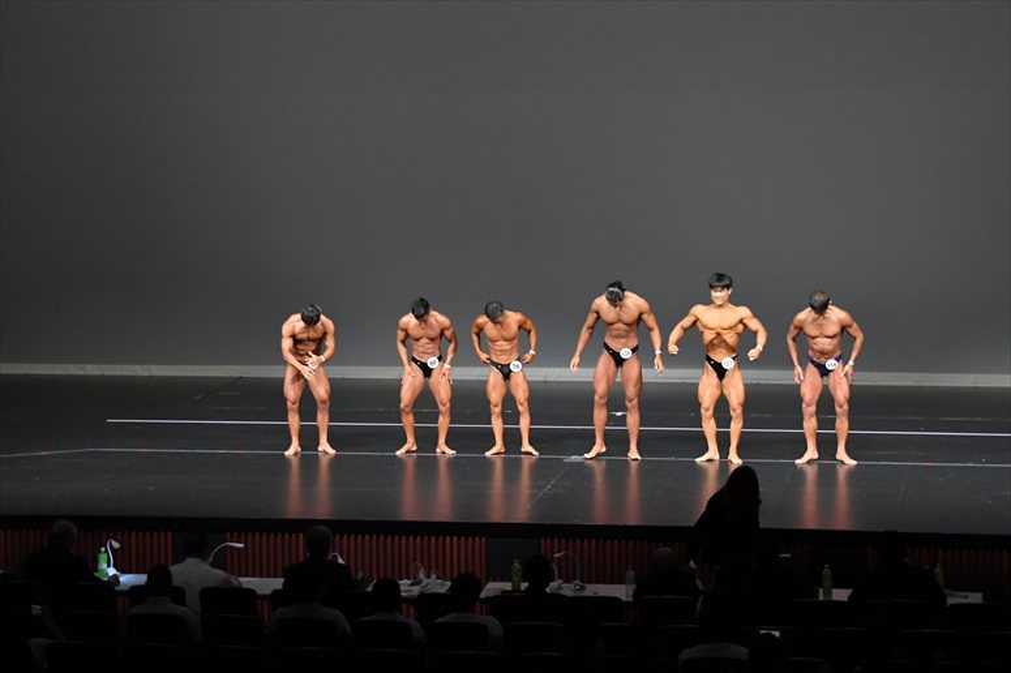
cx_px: 506
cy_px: 336
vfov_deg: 12.7
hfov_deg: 18.9
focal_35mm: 108
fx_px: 3032
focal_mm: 72
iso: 5000
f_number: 5.6
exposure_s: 1/400
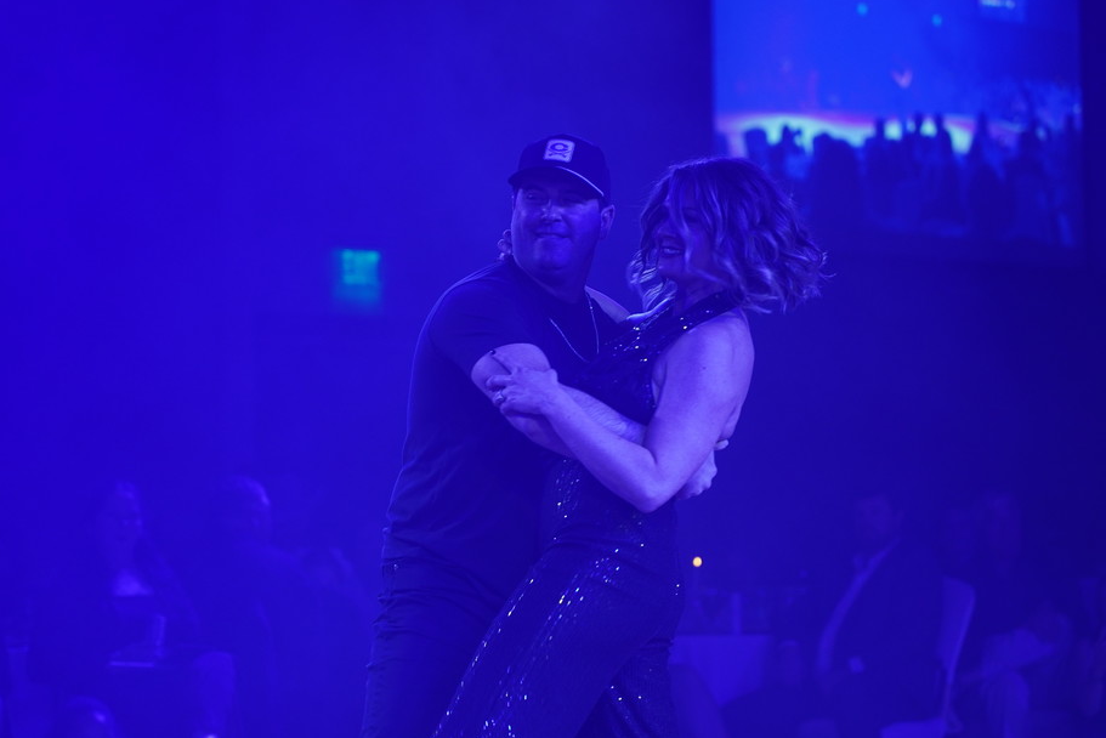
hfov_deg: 17.3
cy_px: 410
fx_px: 3626
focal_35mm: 118
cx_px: 562
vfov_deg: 11.6
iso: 800
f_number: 4
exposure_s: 1/160
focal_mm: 105
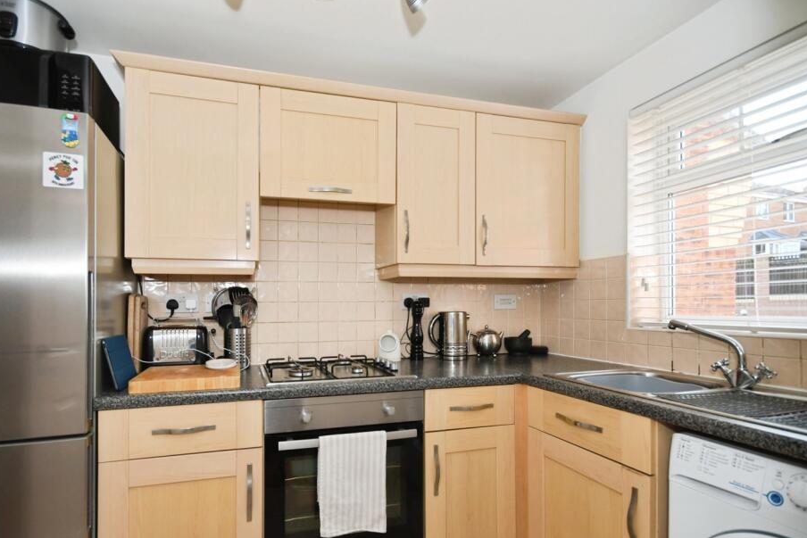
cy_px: 302
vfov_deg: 70.2
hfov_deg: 92.8
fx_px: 381
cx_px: 352
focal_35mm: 17
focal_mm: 10
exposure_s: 1/60
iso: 400
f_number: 8
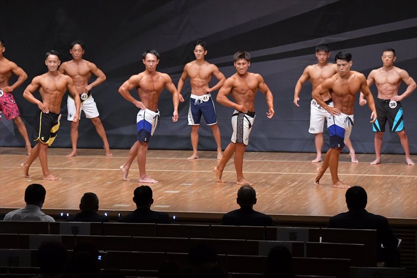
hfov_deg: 13.1
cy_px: 139
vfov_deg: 8.7
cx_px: 208
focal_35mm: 157
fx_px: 1818
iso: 6400
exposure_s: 1/400
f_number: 5.6
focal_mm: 105
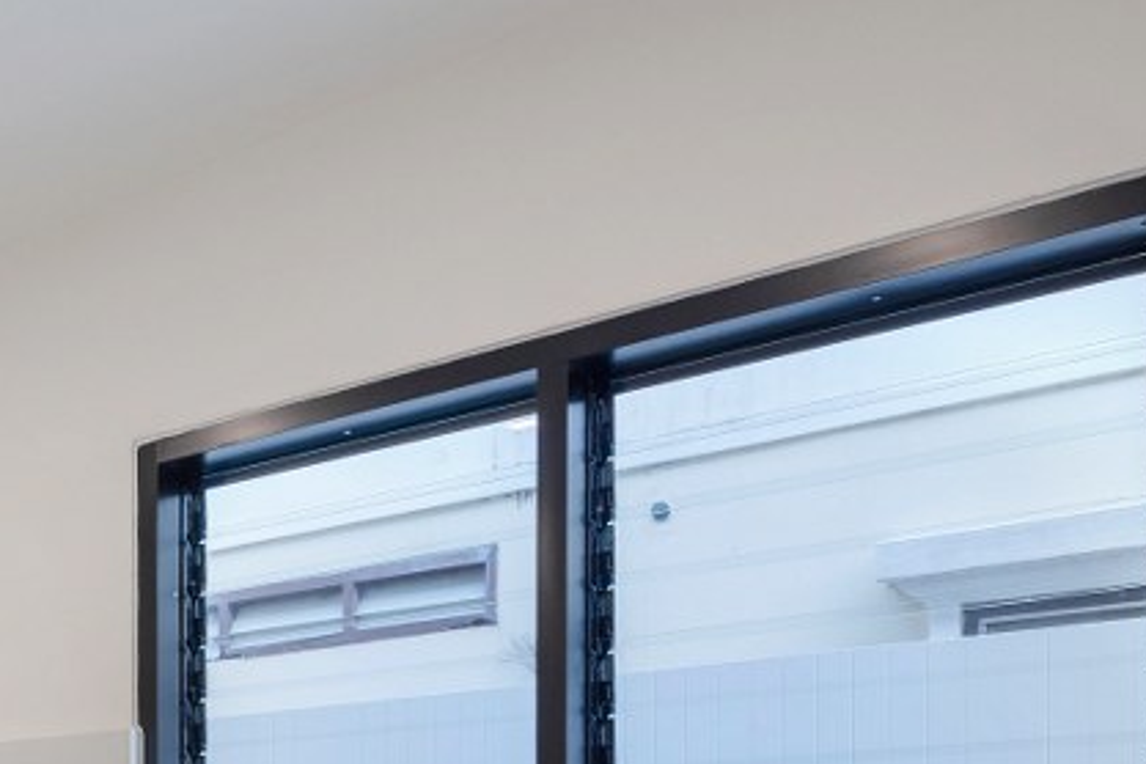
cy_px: 1011
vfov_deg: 24.5
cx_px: 151
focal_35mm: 48
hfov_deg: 39.0
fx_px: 1513
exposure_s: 1/100
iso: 100
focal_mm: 15.5
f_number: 5.6
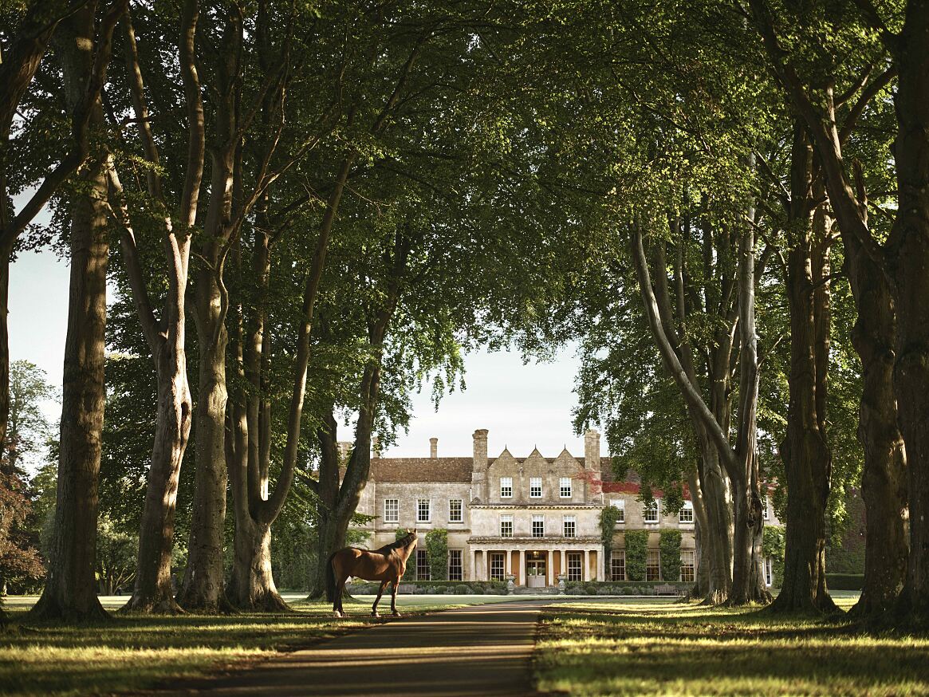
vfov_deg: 23.3
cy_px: 348
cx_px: 464
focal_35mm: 63
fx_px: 1691
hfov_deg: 30.7
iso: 250
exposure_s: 1/400
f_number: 1.7
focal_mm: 80
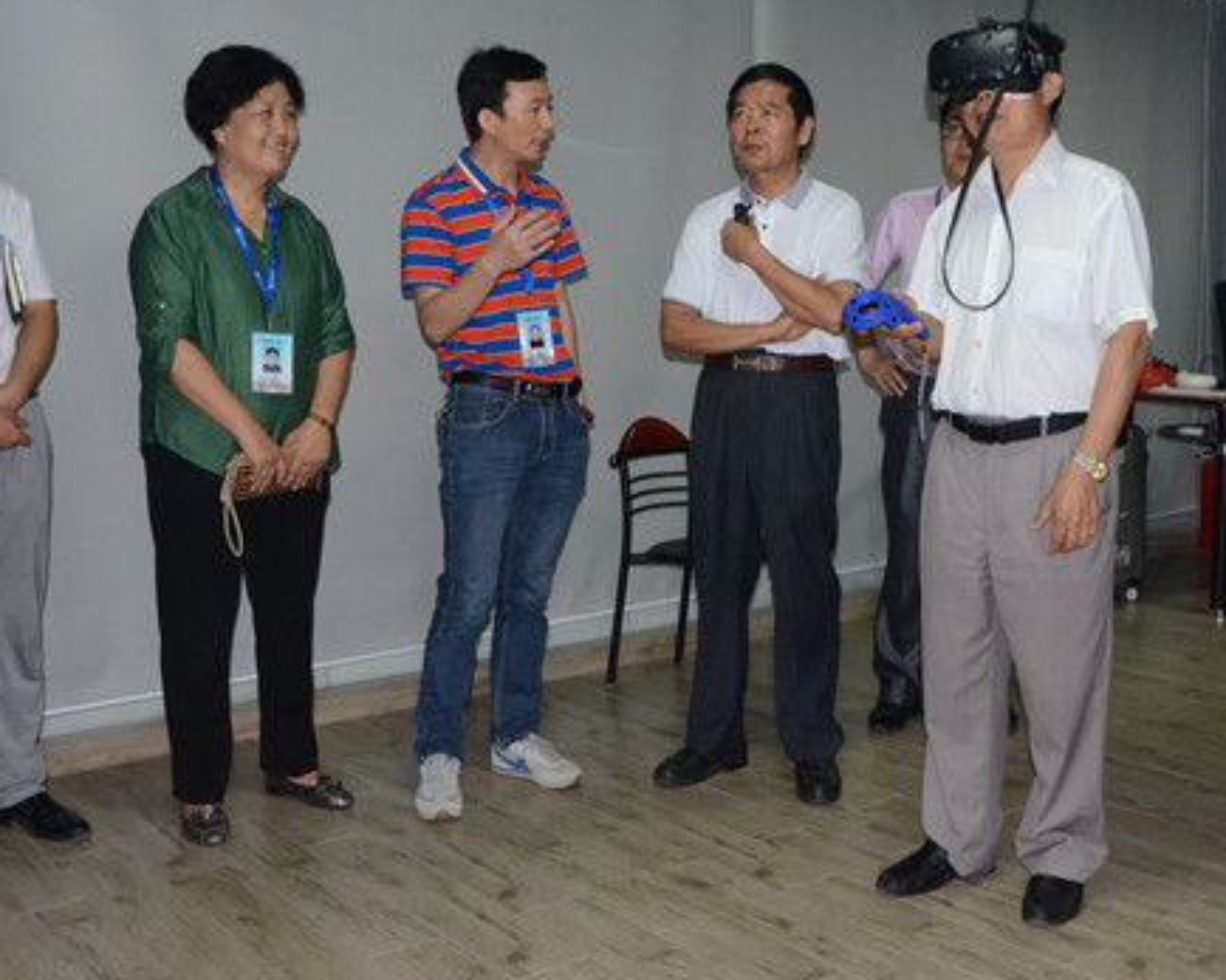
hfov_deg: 41.9
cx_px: 720
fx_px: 1596
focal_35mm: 44
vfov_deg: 34.0
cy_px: 395
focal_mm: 20
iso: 2500
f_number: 6.3
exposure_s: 1/125
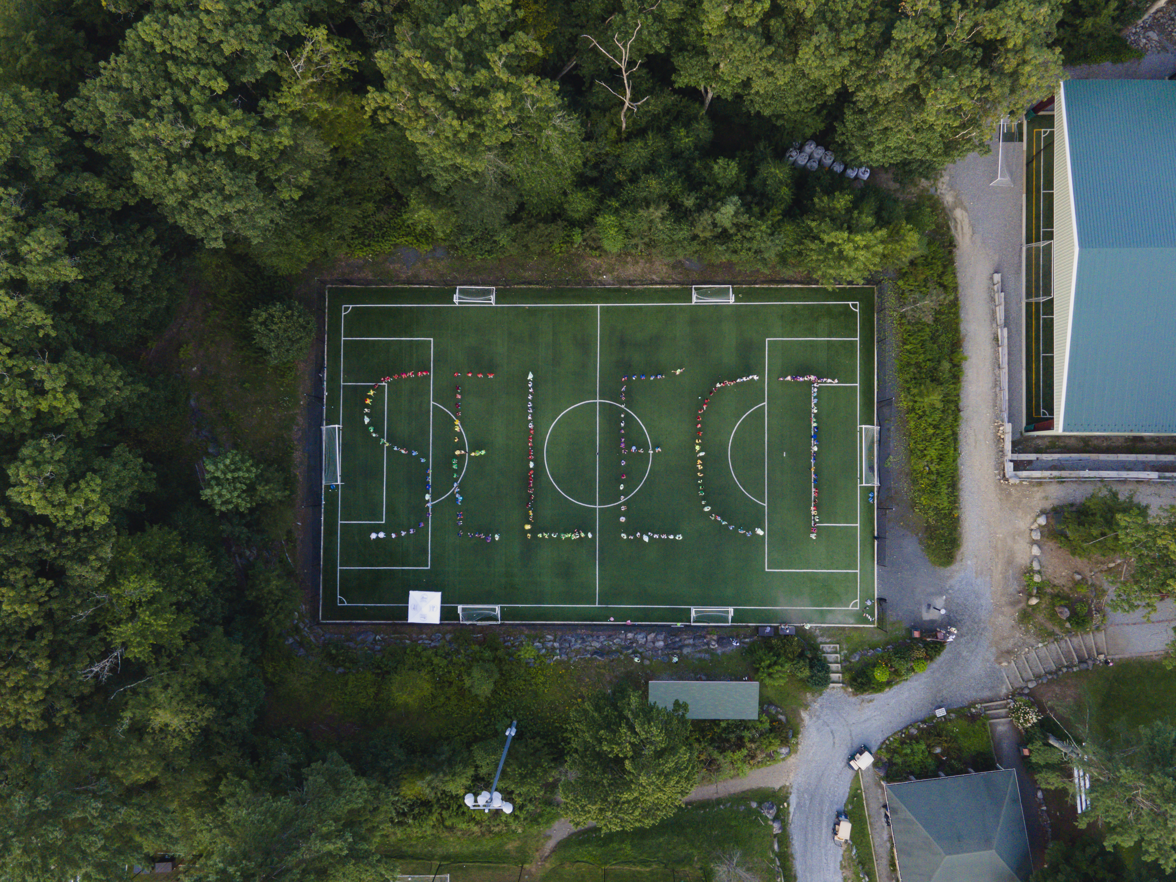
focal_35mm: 24
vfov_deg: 56.8
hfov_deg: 71.6
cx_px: 588
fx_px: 815
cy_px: 441
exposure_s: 1/120
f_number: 2.8
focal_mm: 4.5
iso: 400
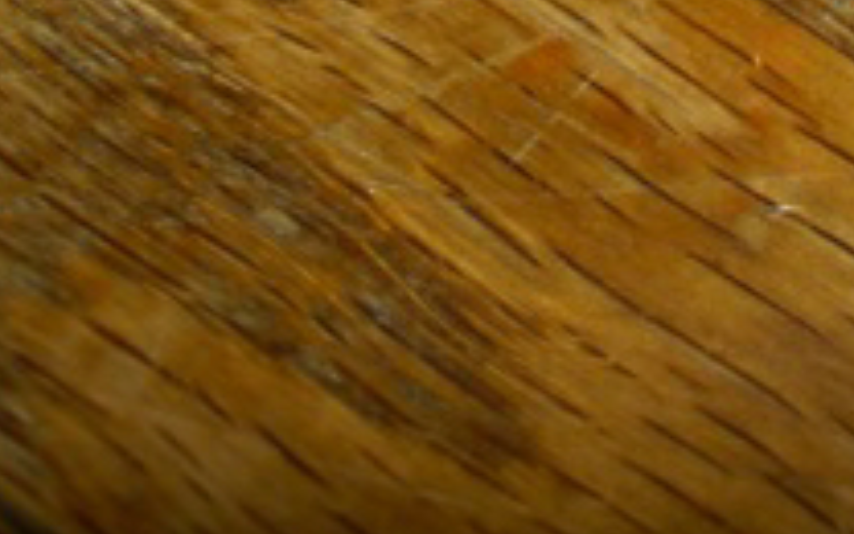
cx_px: 1523
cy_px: -657
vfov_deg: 7.8
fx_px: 3701
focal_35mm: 159
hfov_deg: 12.1
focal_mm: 8
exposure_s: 1/125
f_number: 2.8
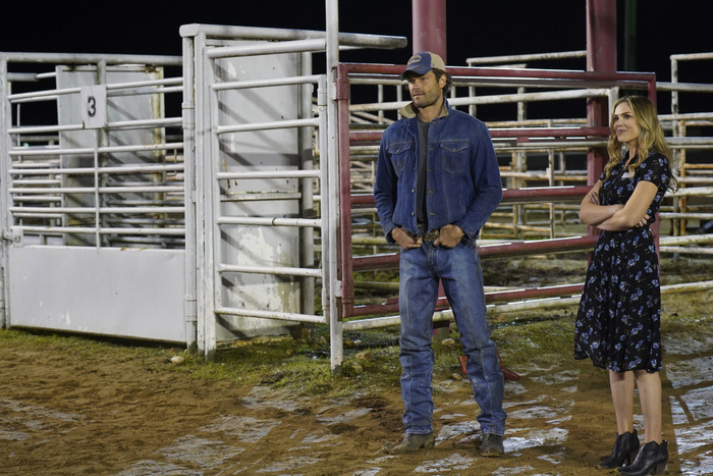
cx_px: 369
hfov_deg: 26.0
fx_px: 1545
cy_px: 234
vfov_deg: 17.5
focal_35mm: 78
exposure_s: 1/125
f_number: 4
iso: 3200
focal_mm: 70
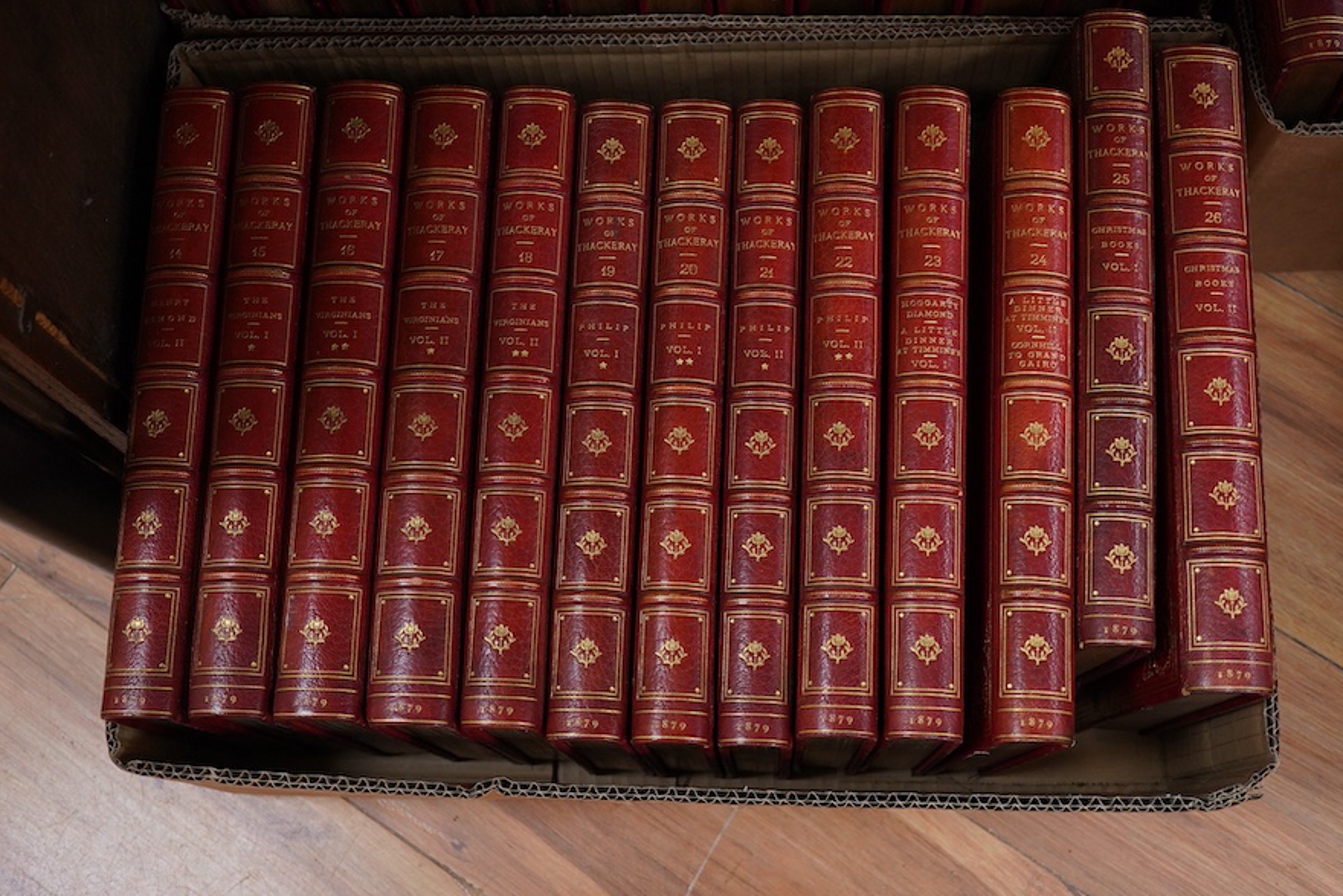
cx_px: 665
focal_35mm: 46
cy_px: 440
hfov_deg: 42.7
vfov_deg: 29.3
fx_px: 1716
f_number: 3.5
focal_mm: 30
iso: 1250
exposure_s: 1/125
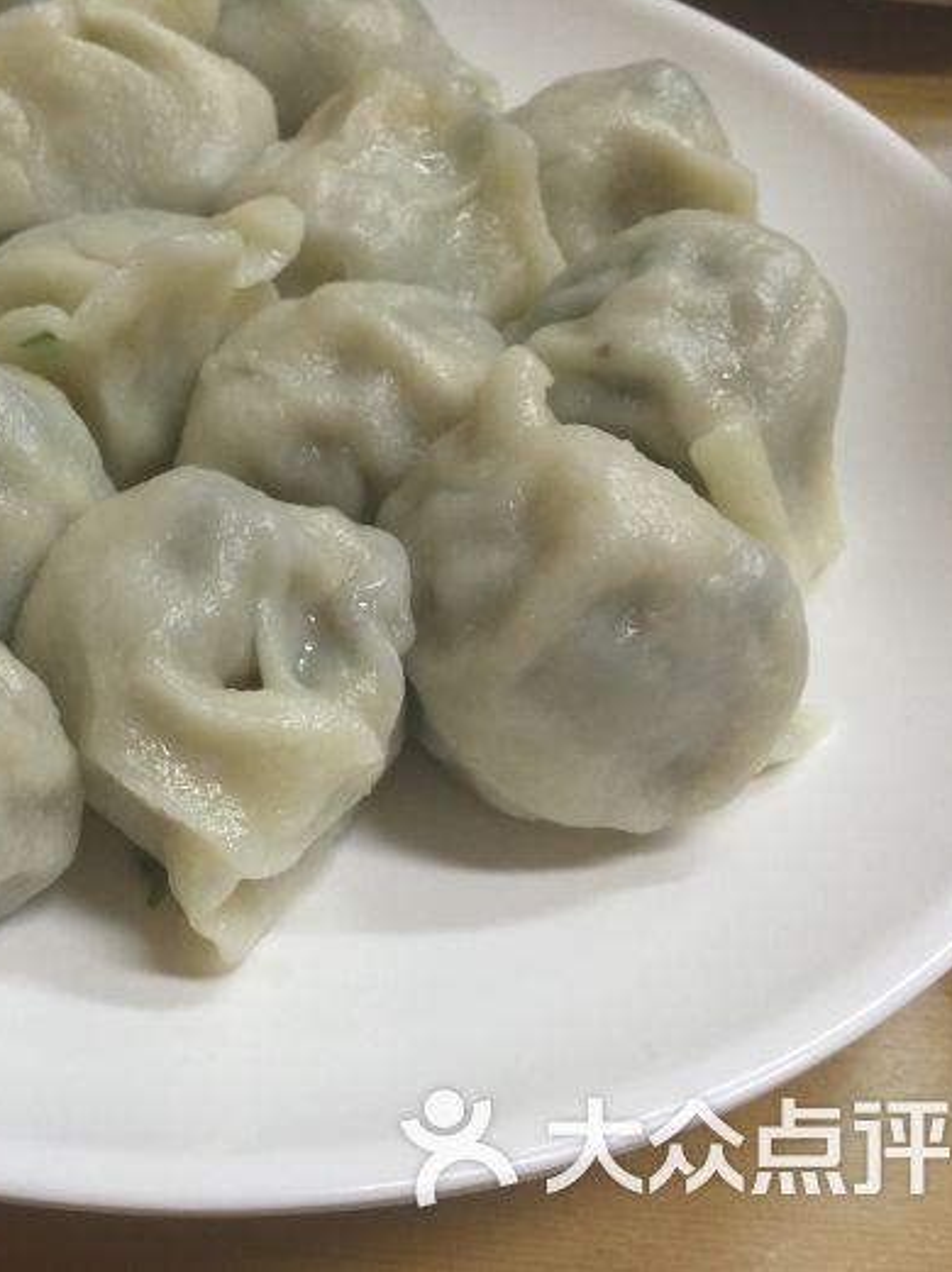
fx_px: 1432
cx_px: 159
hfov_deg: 35.3
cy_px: 634
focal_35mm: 39
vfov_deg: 47.9
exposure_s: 1/33
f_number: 2.2
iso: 64
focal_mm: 4.15
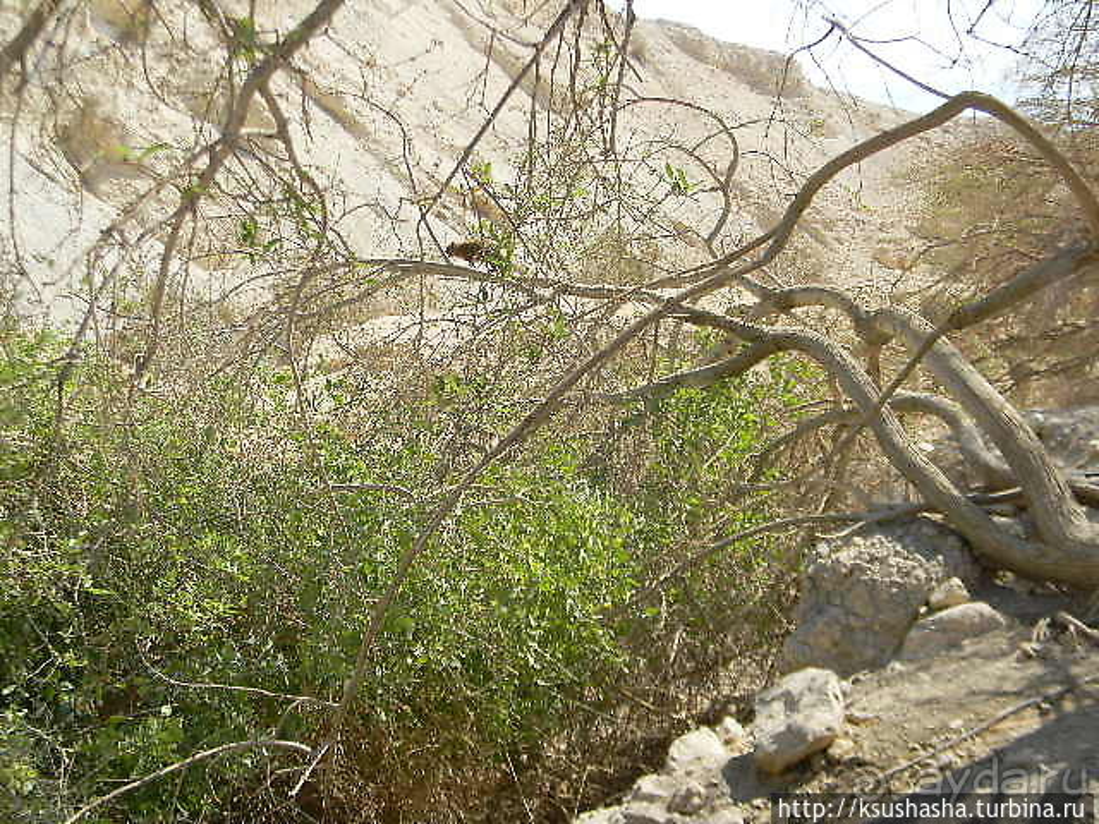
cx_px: 550
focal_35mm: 41
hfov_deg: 45.8
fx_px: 1302
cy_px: 412
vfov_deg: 35.1
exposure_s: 1/505
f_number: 3.8
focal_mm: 7.3
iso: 80
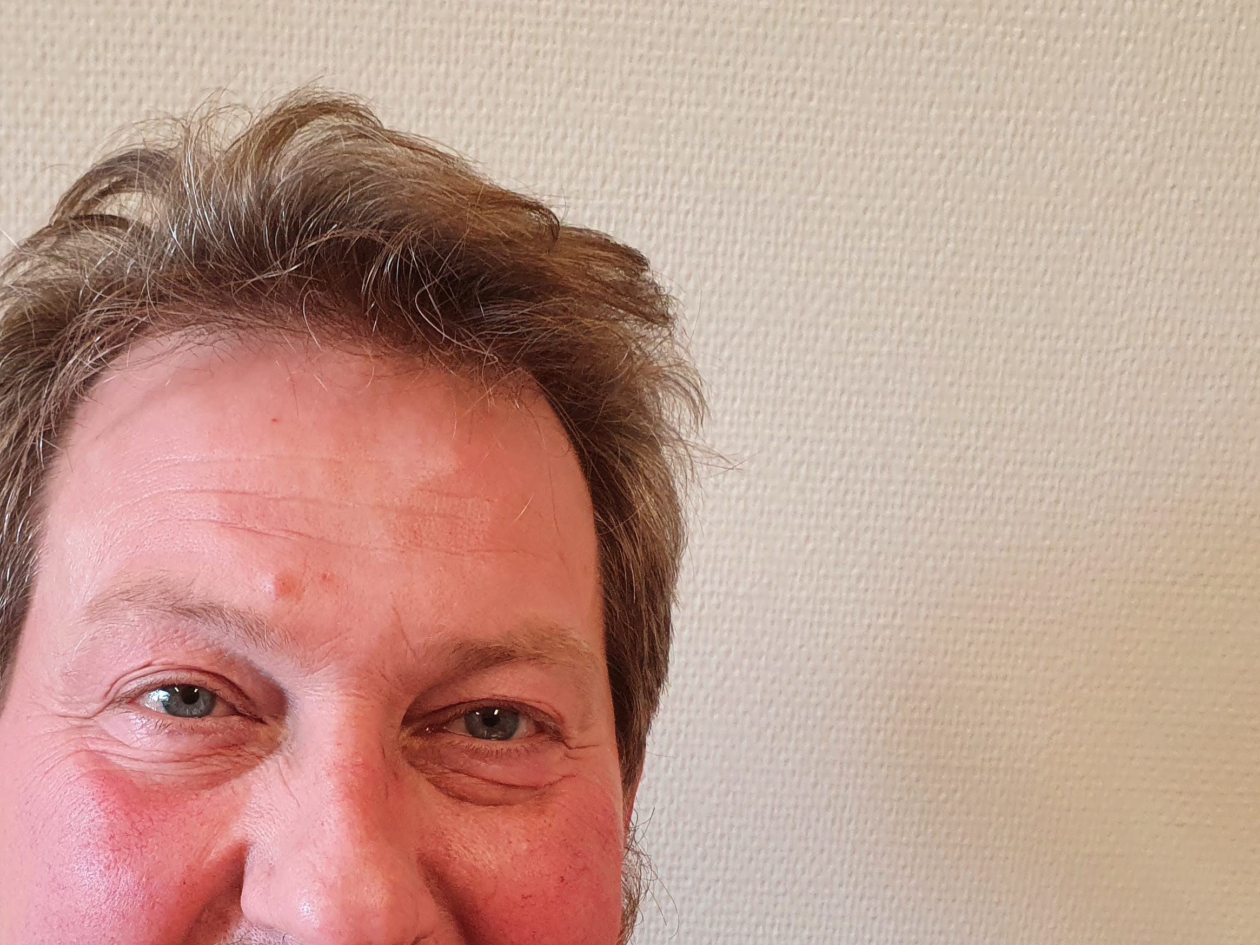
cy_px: 756
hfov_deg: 40.7
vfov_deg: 31.4
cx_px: 291
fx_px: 1638
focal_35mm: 45
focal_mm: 4.32
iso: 200
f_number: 2.4
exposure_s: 1/100
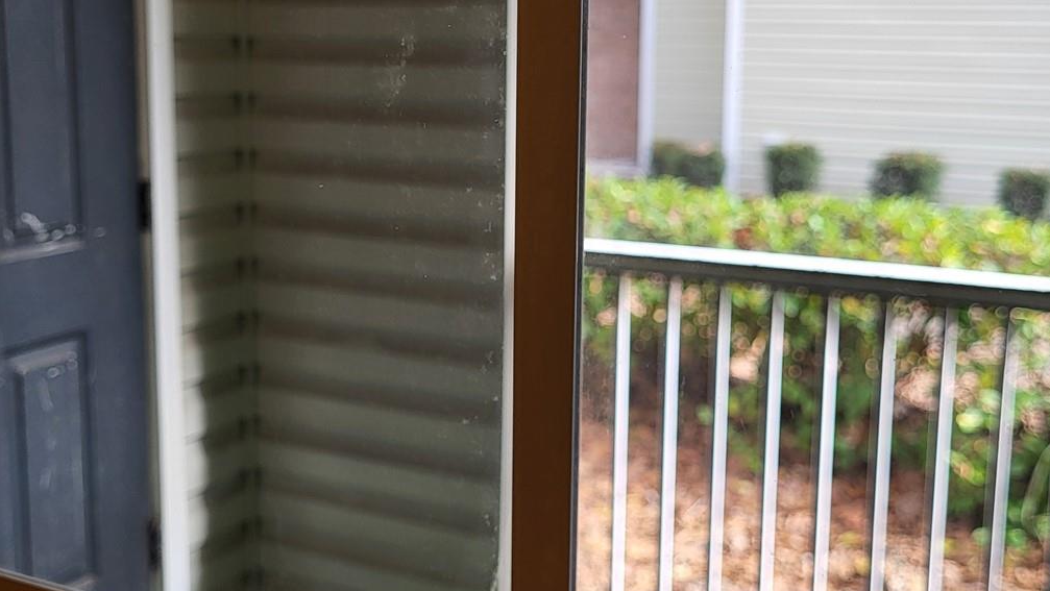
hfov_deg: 45.5
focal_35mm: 45
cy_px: 241
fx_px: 1253
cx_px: 532
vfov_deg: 26.5
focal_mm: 5.4
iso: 50
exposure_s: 1/120
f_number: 1.8
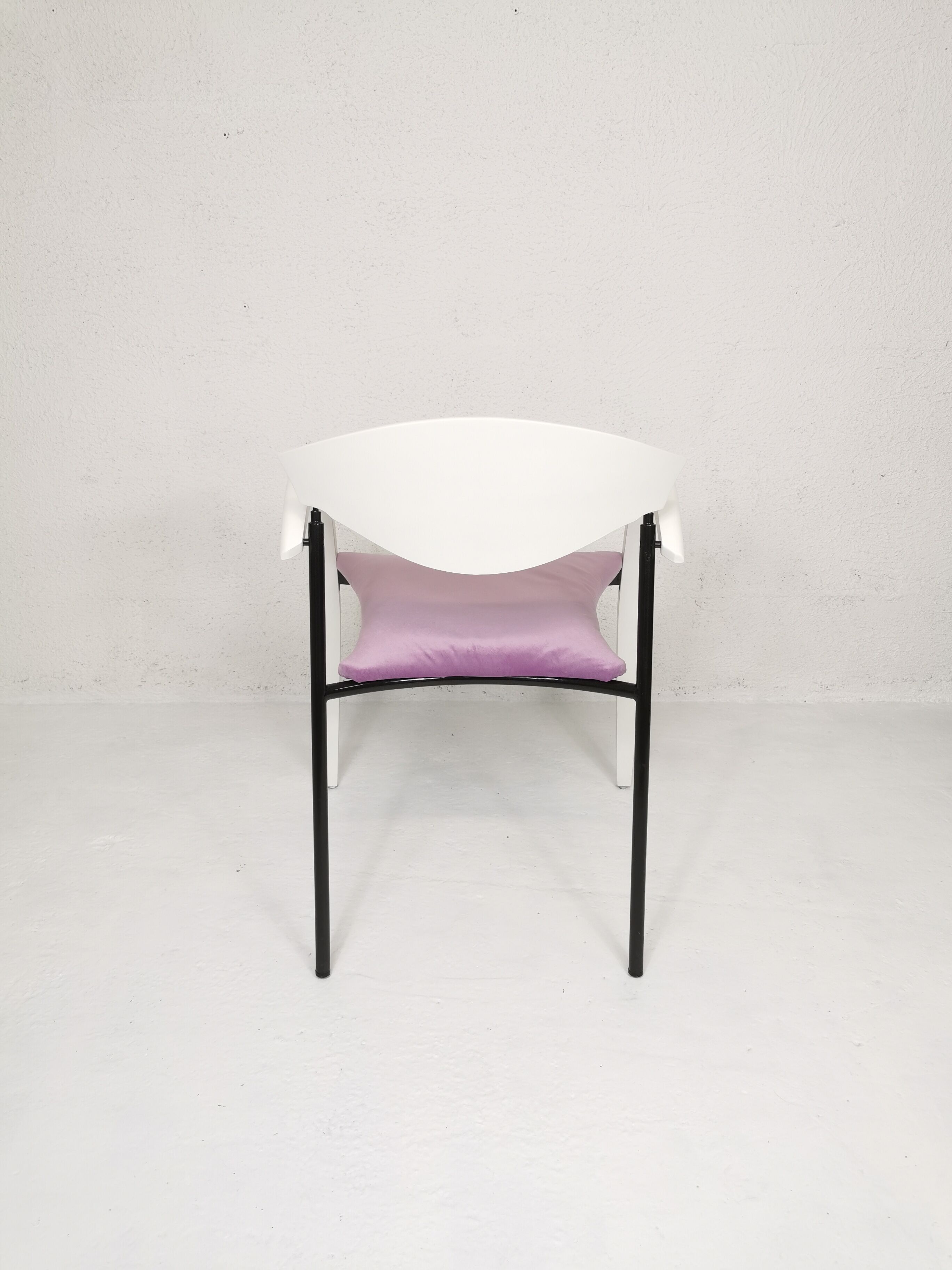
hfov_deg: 51.4
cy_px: 635
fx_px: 990
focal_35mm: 27
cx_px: 476
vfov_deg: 65.3
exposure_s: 1/101
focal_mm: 5.56
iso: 50
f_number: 1.6
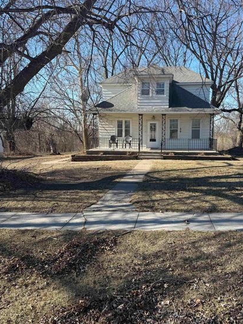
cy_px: 153
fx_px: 271
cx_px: 143
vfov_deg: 61.6
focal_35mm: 29
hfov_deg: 48.0
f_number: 1.78
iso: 80
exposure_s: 1/1727
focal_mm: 6.76
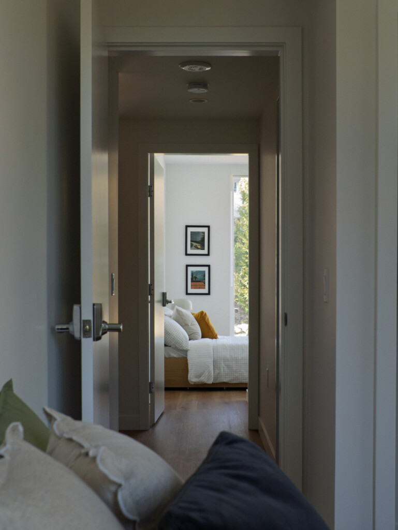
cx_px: 199
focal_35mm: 50
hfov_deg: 29.1
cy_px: 265
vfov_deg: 38.2
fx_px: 766
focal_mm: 25
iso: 800
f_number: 7.1
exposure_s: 1/160
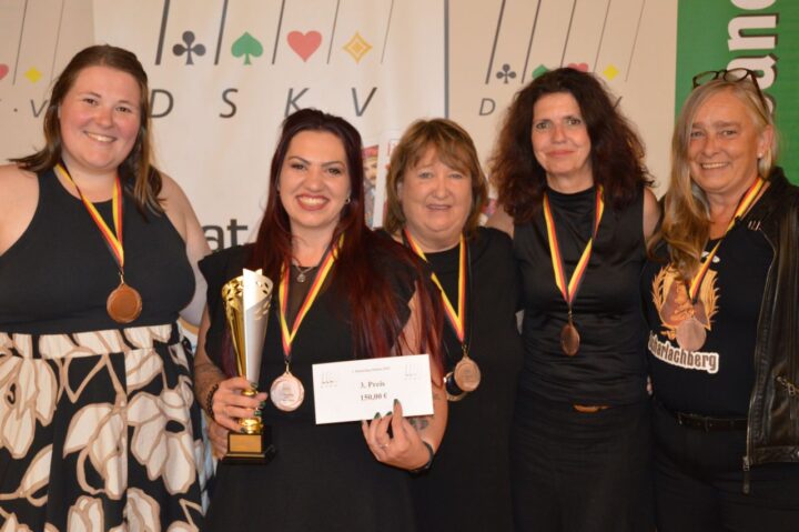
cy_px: 266
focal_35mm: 46
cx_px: 400
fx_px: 1031
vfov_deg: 28.9
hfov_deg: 42.4
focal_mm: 31
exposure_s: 1/60
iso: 1800
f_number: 4
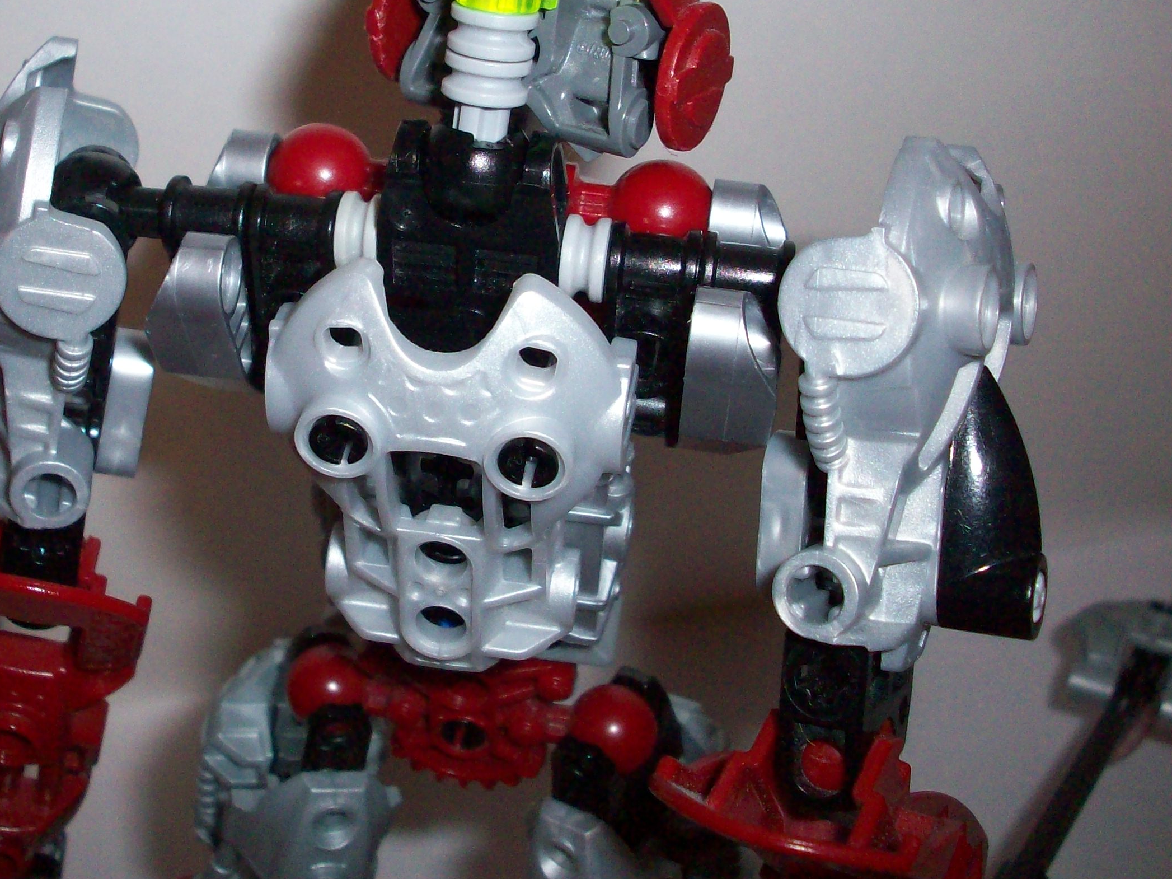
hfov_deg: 35.3
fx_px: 1828
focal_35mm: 54
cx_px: 405
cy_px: 317
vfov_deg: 26.9
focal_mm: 6.2
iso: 160
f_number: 2.8
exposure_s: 1/64
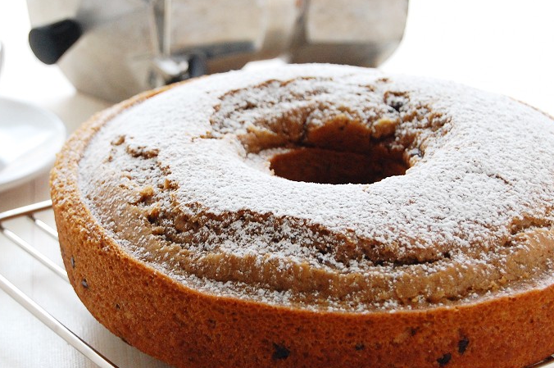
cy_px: 190
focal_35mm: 111
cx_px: 215
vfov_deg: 12.3
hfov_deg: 18.4
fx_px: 1706
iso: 800
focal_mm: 50
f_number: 5.6
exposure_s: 1/30
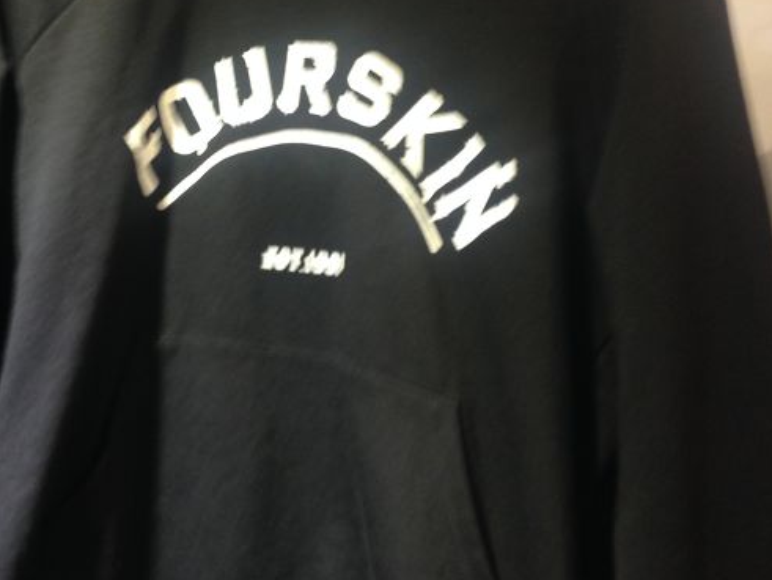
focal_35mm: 47
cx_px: 322
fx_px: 1049
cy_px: 191
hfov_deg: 40.3
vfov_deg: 30.7
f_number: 2.4
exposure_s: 1/20
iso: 200
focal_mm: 4.12
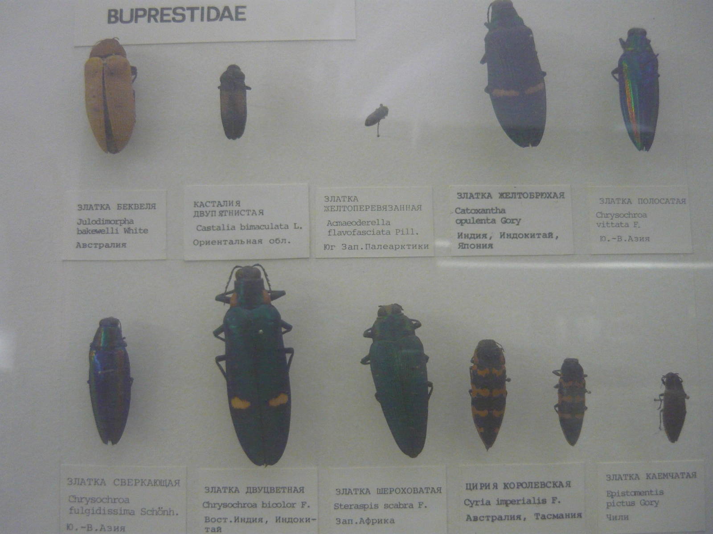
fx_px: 680
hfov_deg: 55.4
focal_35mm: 33
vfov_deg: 42.9
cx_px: 356
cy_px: 267
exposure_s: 1/13
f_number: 2.8
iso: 400
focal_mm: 5.5
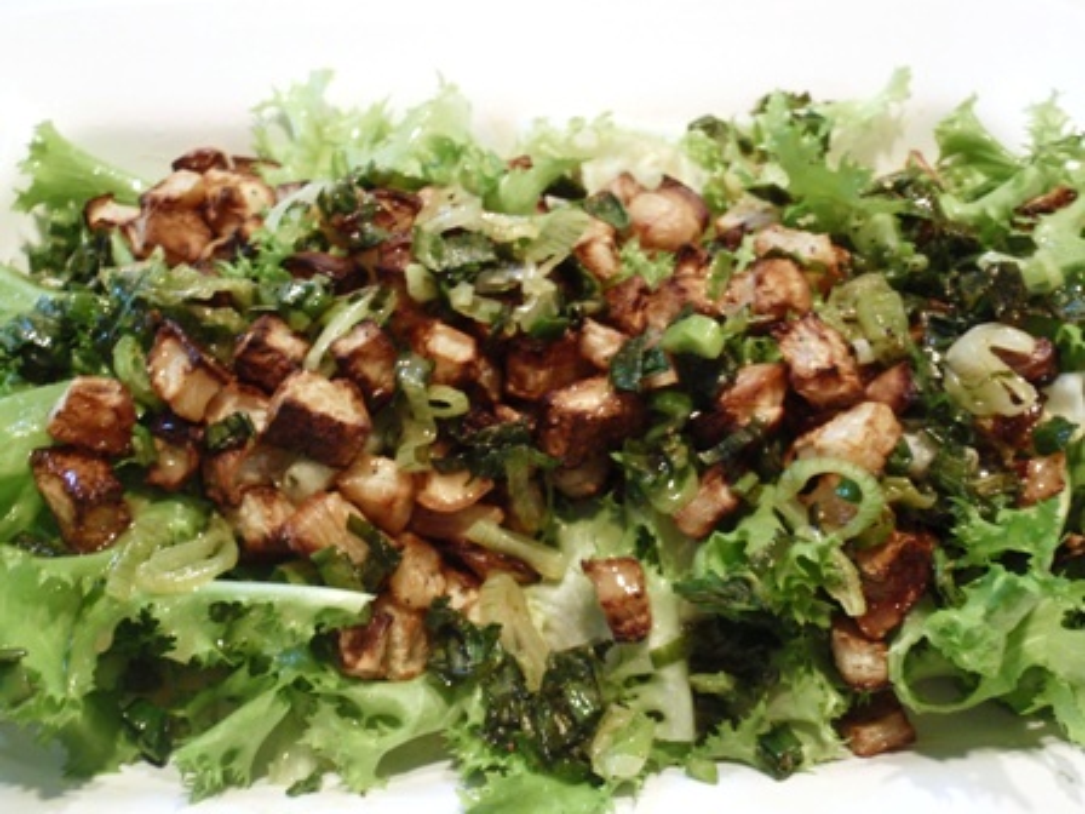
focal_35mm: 40
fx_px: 1254
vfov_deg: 36.0
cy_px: 407
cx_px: 542
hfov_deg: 46.8
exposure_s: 1/10
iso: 200
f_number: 3.9
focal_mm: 7.25
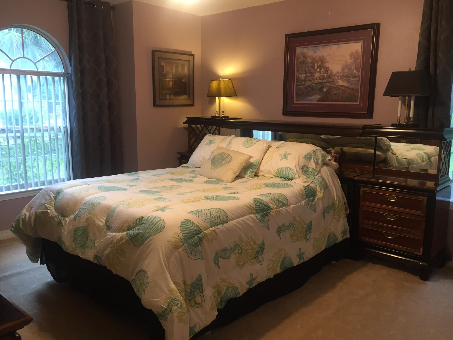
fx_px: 393
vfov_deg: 46.8
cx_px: 232
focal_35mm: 30
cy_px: 172
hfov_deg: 60.0
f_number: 2.2
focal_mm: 4.15
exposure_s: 1/30
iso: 80
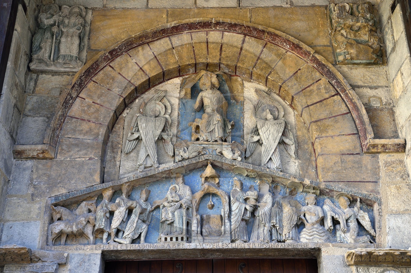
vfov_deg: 25.9
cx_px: 206
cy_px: 136
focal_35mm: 52
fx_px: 593
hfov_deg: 38.2
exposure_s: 1/100
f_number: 10
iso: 800
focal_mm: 52
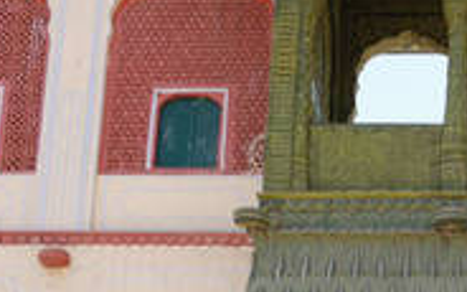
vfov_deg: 9.9
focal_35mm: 128
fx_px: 1629
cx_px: 579
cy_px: 434
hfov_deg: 15.6
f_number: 7.1
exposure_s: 1/125
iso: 100
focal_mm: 22
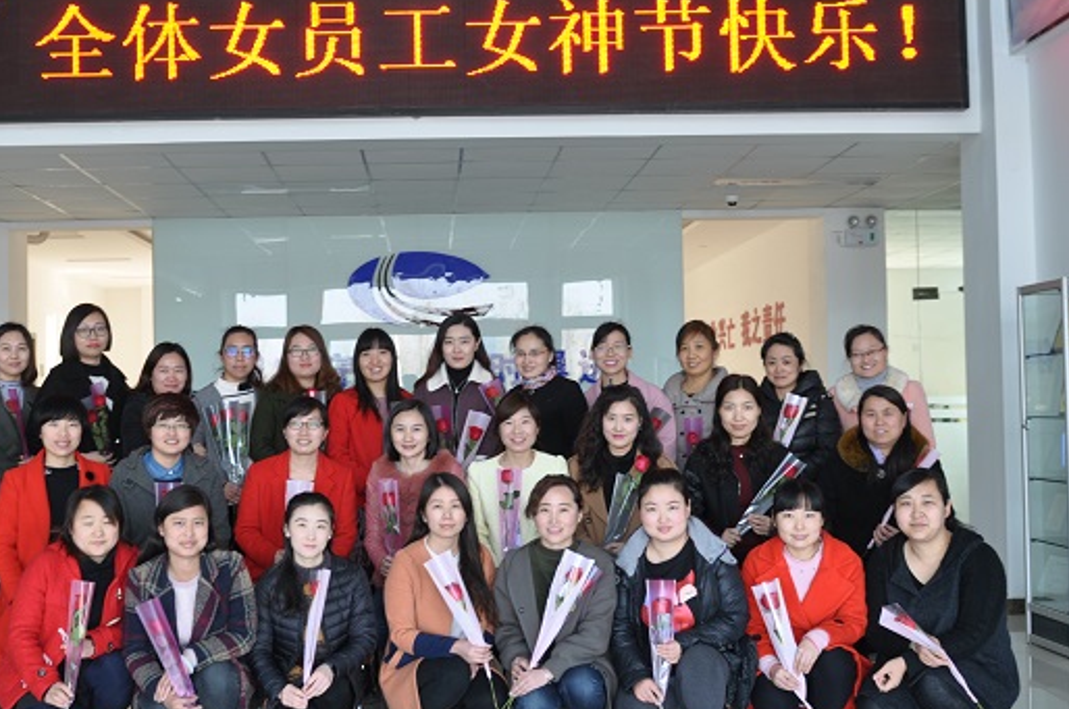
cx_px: 449
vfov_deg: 31.8
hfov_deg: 46.3
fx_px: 1245
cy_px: 383
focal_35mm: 42
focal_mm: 24
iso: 200
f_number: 2.8
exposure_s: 1/60
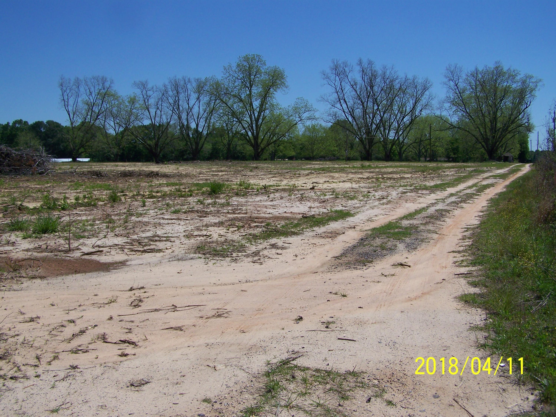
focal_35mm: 38
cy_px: 208
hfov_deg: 49.0
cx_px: 278
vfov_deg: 37.7
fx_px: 610
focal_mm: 6.3
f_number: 4
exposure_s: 1/1000
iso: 64
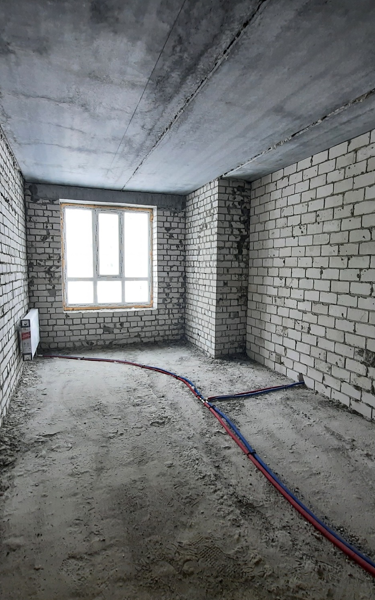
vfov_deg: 88.0
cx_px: 193
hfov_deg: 62.2
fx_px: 311
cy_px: 306
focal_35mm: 19
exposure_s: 1/33
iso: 160
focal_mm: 1.74
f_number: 2.2
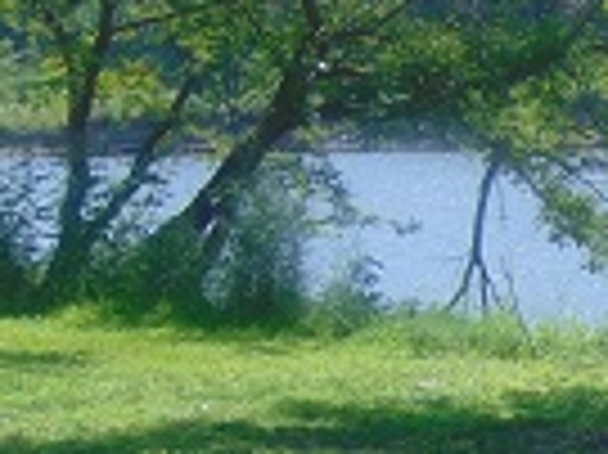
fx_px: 2738
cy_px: 679
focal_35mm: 156
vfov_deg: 9.2
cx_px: 1090
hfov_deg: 11.7
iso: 80
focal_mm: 6.3
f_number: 3.2
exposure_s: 1/640
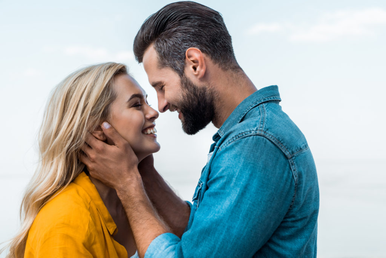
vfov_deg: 26.0
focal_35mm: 52
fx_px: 558
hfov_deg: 38.2
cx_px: 193
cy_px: 129
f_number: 3.5
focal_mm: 52
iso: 200
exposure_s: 1/800
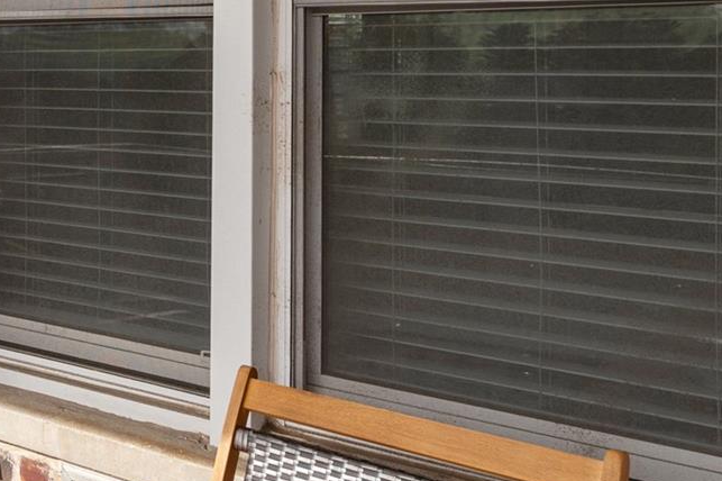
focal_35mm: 51
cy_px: 75
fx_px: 1022
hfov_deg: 30.8
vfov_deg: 25.8
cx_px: -209
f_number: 5.6
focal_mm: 16
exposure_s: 1/500
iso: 80
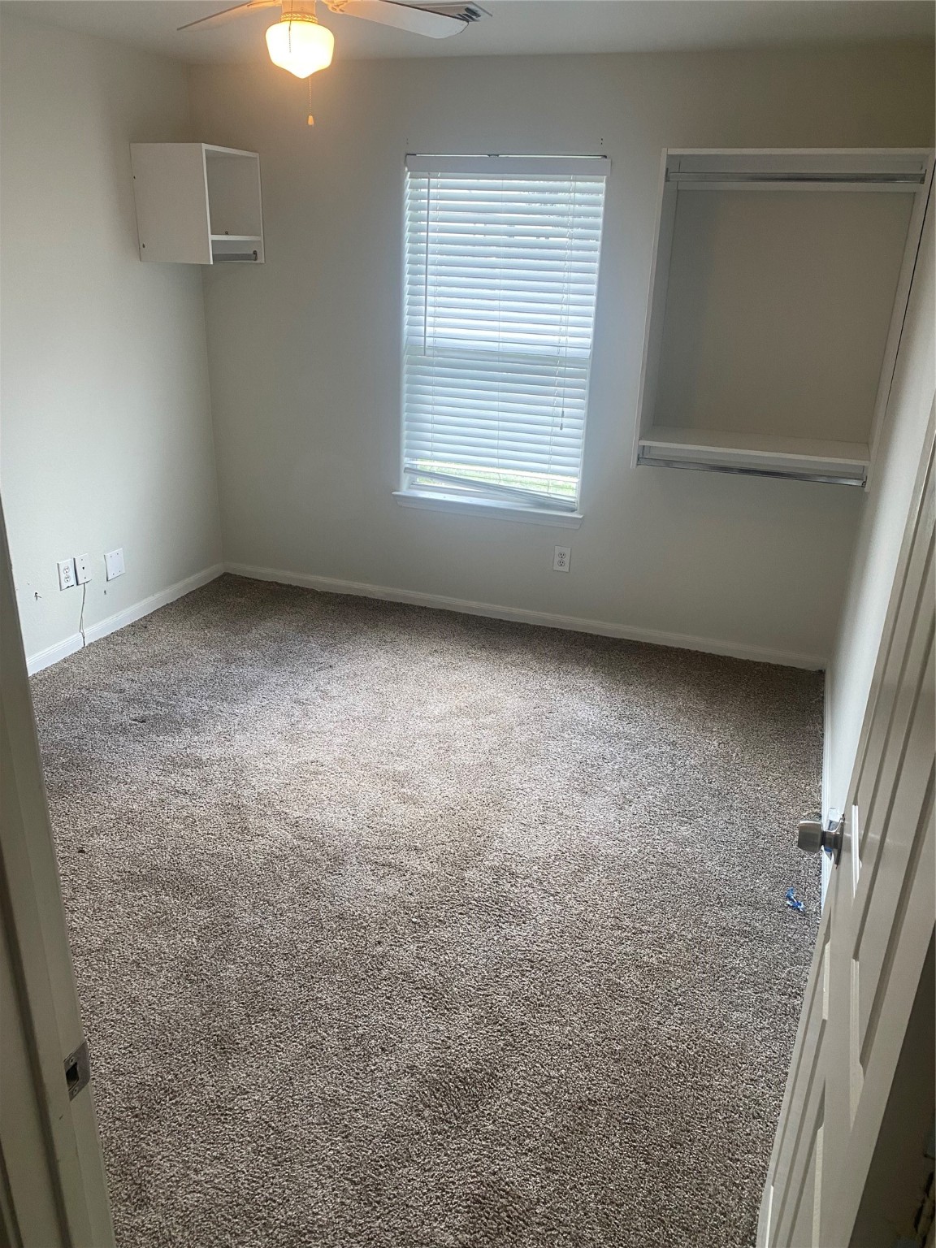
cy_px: 624
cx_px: 468
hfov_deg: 53.1
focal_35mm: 26
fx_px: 937
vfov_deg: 67.3
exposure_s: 1/60
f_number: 1.8
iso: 80
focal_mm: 4.25
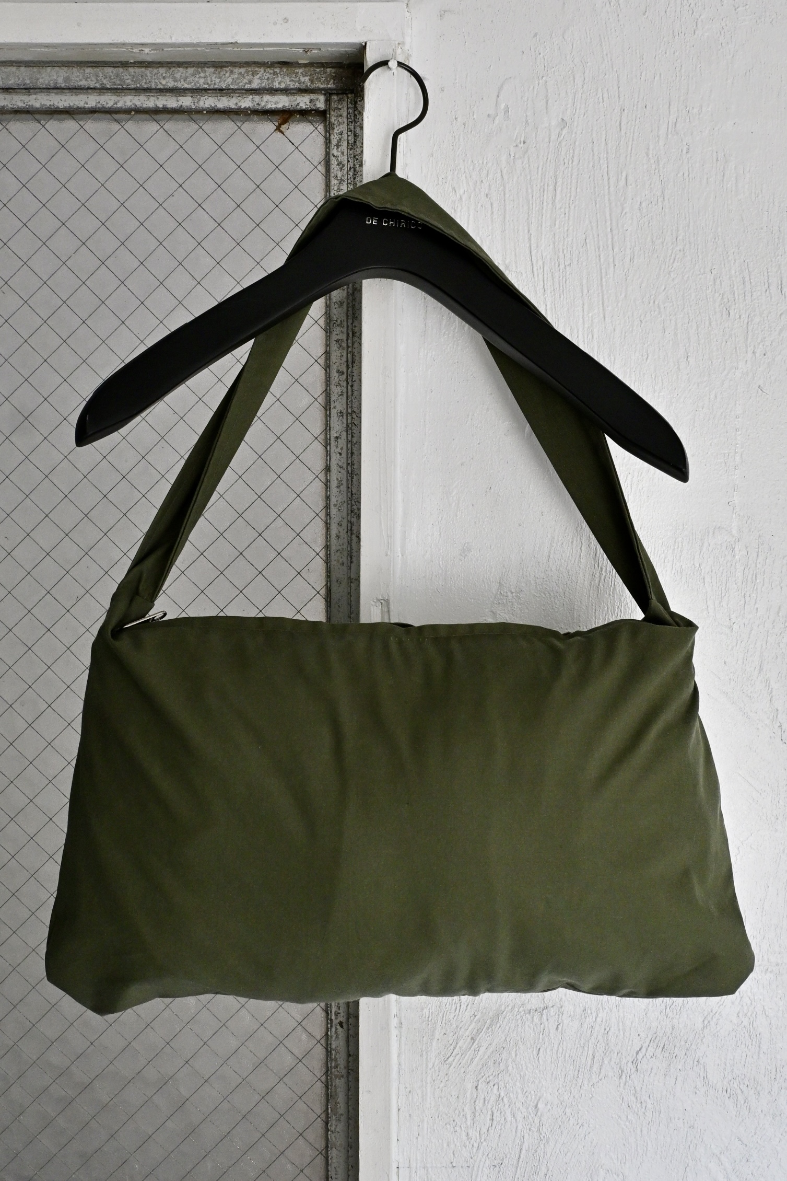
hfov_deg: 44.6
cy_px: 590
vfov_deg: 63.2
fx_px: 959
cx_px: 394
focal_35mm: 29
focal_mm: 19.5
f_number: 6.3
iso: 800
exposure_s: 1/100
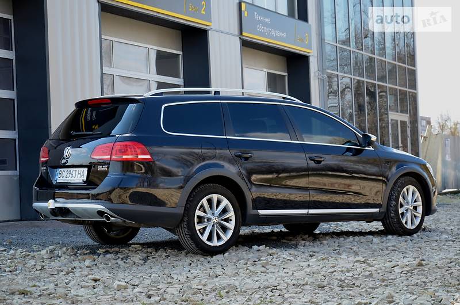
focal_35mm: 78
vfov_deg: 17.4
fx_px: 995
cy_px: 152
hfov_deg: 26.0
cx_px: 230
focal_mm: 52
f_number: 6.3
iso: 200
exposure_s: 1/160
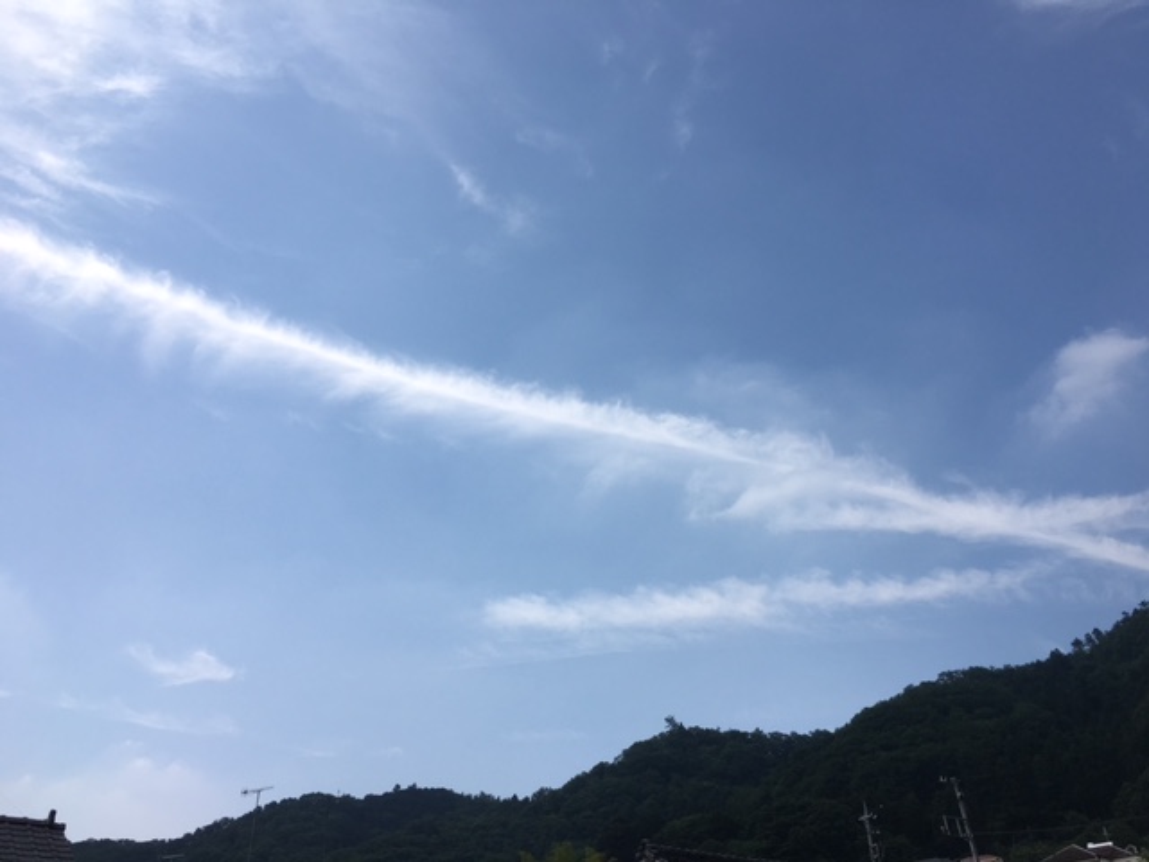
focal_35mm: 29
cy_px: 431
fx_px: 963
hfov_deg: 61.7
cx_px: 574
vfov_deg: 48.2
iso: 25
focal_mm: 4.15
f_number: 2.2
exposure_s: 1/2331
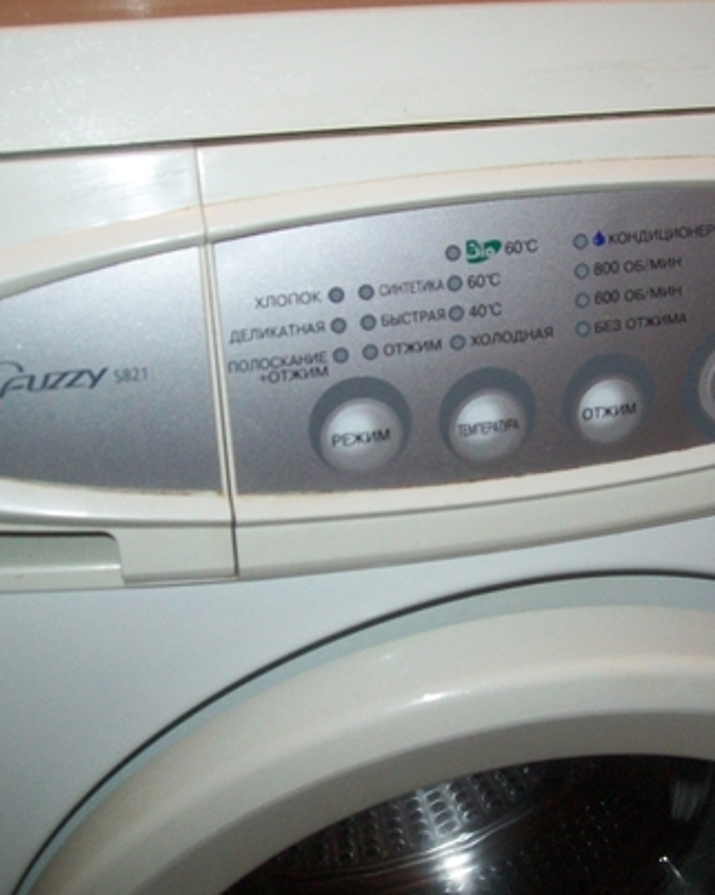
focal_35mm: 48
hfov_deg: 31.2
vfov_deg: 38.8
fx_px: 1271
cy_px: 450
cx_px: 466
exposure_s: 1/60
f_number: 2.7
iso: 160
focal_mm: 6
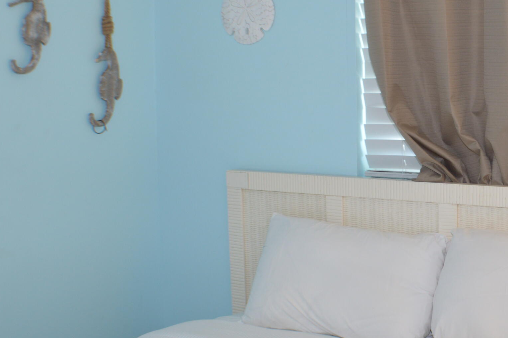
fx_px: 1325
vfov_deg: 14.5
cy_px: 168
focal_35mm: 94
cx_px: 456
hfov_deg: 21.2
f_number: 4.8
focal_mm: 32
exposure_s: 1/25
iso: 400
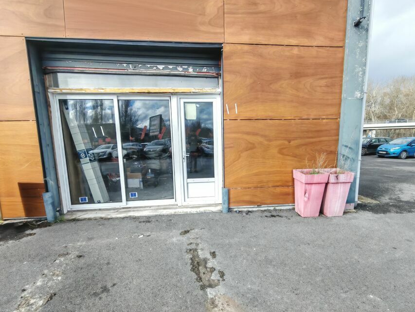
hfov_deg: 87.7
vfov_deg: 71.4
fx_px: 216
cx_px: 218
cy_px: 172
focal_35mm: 18
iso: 50
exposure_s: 1/740
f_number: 2.2
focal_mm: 1.96
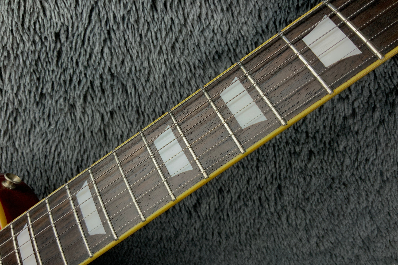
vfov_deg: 42.3
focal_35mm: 31
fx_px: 343
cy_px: 148
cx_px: 195
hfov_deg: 60.3
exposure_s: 1/100
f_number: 1.8
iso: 25
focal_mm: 3
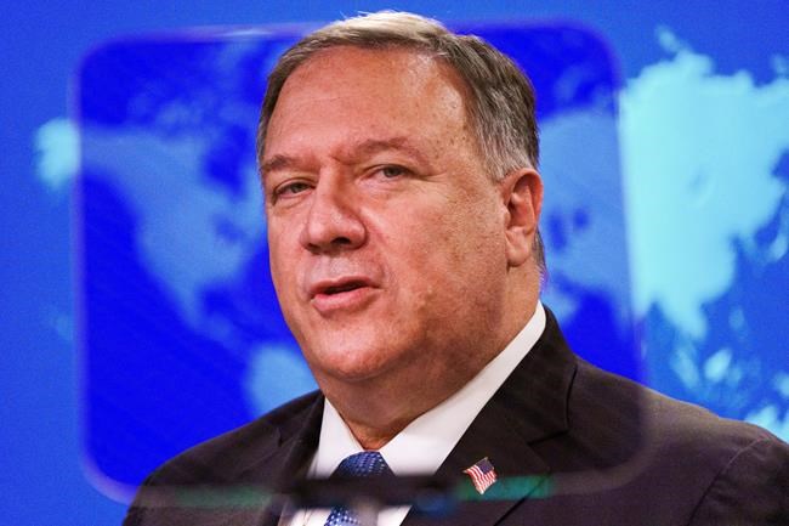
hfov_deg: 5.2
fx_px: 8764
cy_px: 263
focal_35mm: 400
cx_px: 394
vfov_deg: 3.4
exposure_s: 1/320
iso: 12800
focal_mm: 400
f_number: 5.6
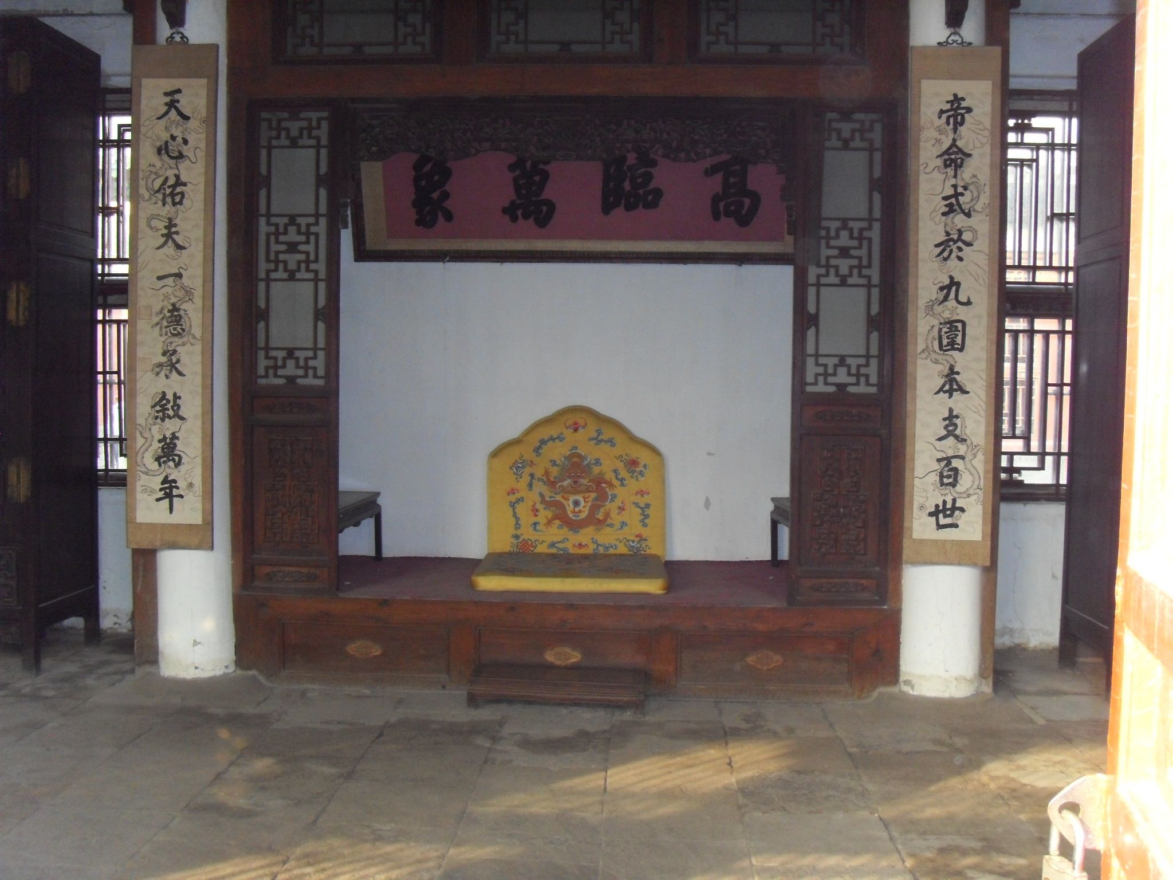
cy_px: 440
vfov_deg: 36.8
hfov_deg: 47.9
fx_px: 1322
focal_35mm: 39
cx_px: 586
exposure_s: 1/45
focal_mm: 6.6
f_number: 3.5
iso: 400
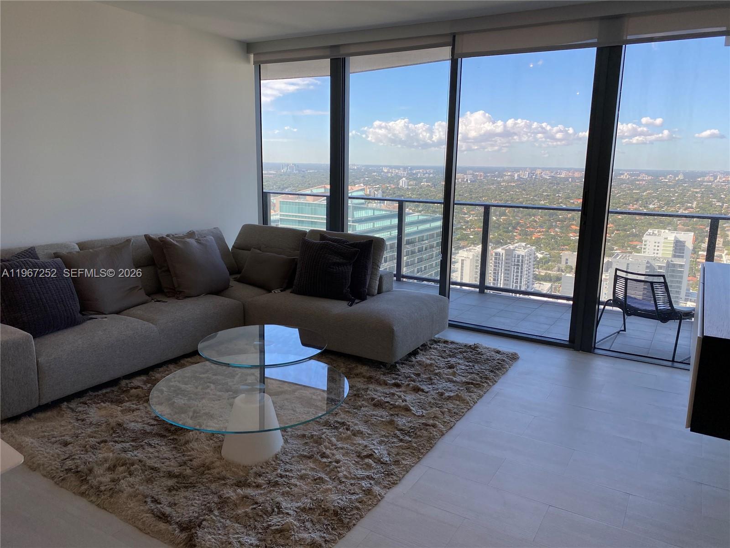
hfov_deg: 67.3
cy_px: 274
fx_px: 548
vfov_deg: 53.1
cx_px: 365
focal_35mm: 26
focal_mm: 4.25
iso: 32
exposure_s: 1/353
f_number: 1.8
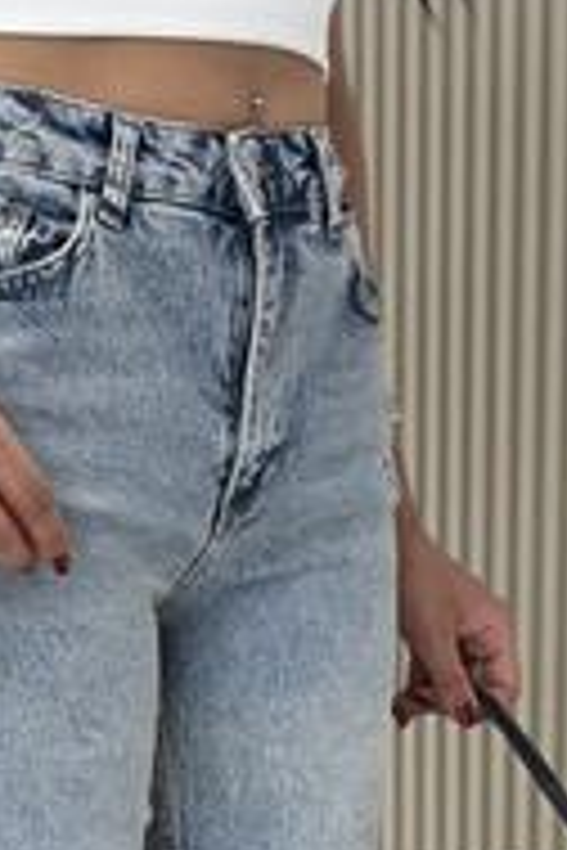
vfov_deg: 13.9
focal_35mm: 141
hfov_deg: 9.7
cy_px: 1140
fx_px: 3331
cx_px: 162
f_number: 1.78
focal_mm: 6.86
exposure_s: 1/268
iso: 80
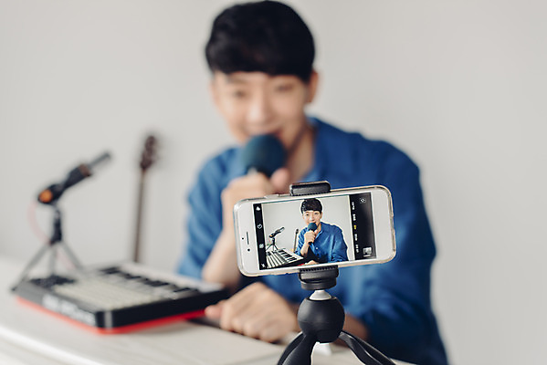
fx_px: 760
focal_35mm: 50
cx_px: 274
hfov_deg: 39.6
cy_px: 182
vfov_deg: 27.0
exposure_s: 1/100
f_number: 2.8
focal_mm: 50
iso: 320
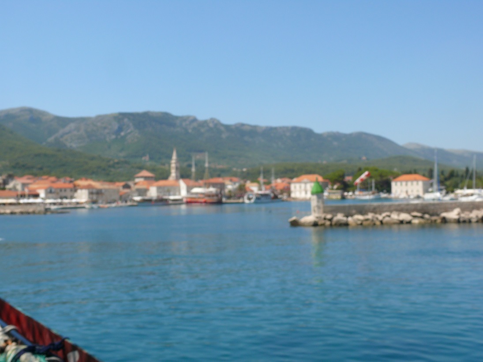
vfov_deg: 32.9
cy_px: 181
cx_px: 242
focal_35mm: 44
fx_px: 614
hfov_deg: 43.0
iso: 100
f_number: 6.3
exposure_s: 1/400
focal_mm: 9.3
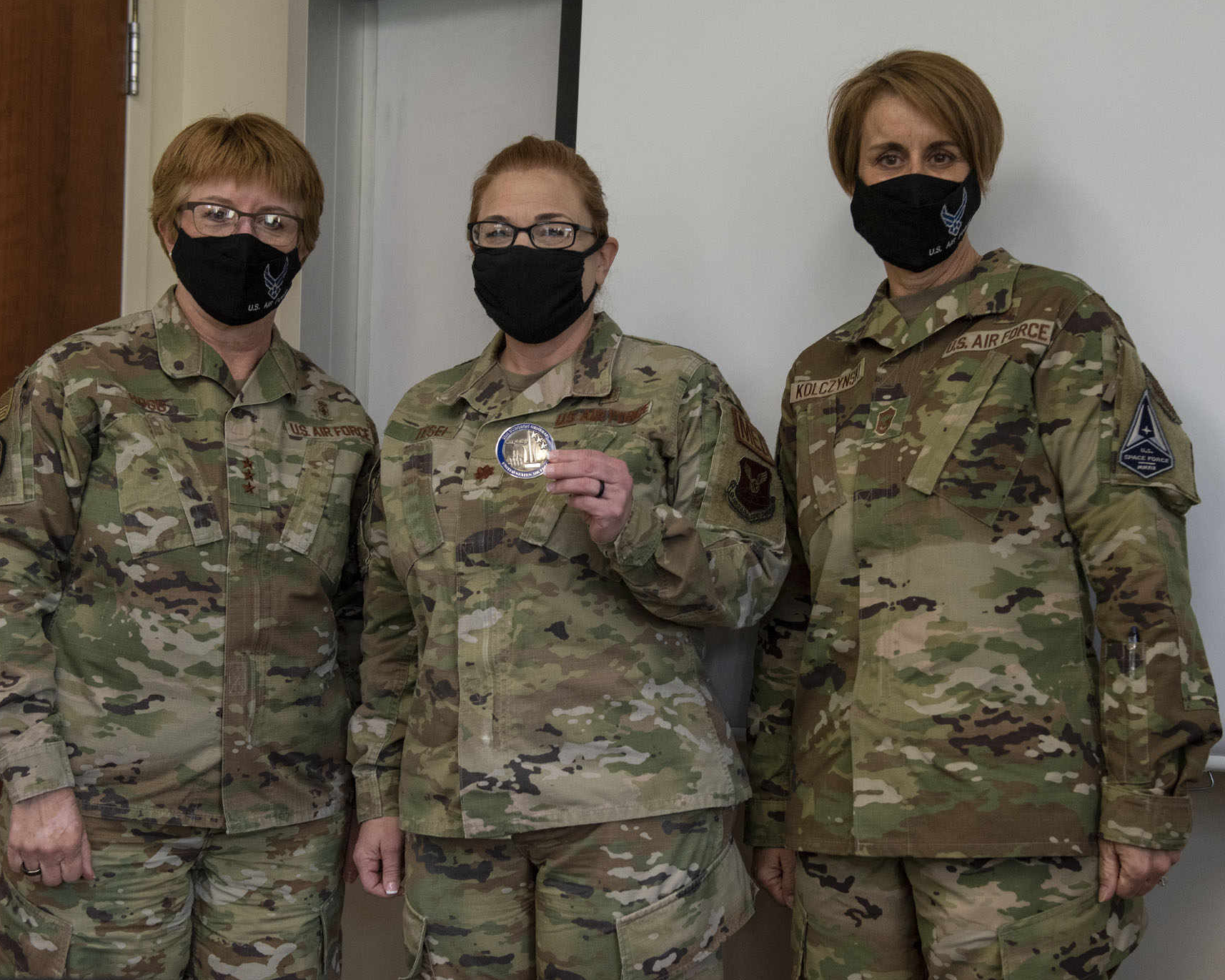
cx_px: 621
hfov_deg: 40.3
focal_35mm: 46
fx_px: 1668
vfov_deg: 32.7
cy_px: 487
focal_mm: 40
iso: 1000
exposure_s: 1/80
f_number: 4.5
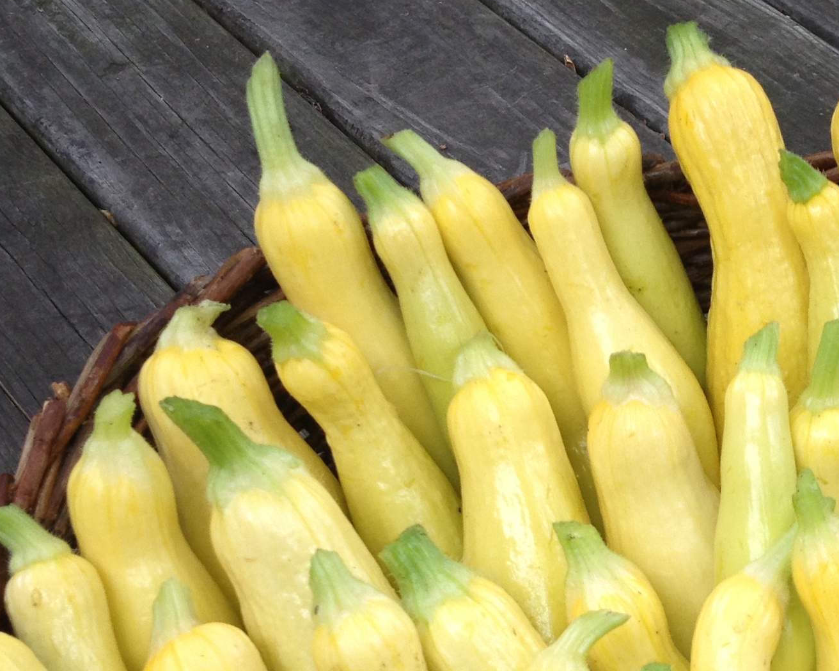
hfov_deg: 21.9
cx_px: 783
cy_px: 686
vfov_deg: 17.6
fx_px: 2110
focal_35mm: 85
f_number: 2.4
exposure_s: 1/120
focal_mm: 4.28
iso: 64
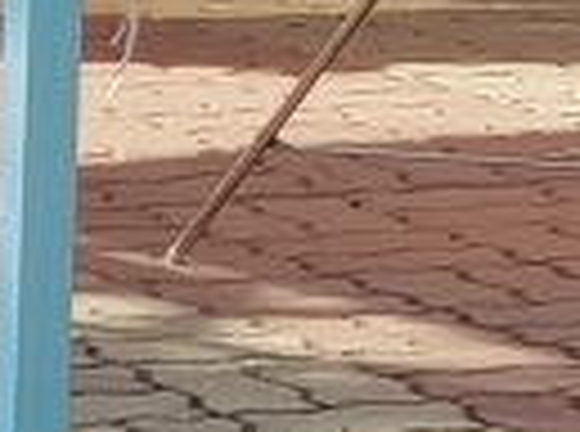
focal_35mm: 414
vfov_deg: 3.5
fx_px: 6917
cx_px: 2212
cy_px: -760
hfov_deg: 4.5
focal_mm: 6
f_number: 2.4
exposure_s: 1/370
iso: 25
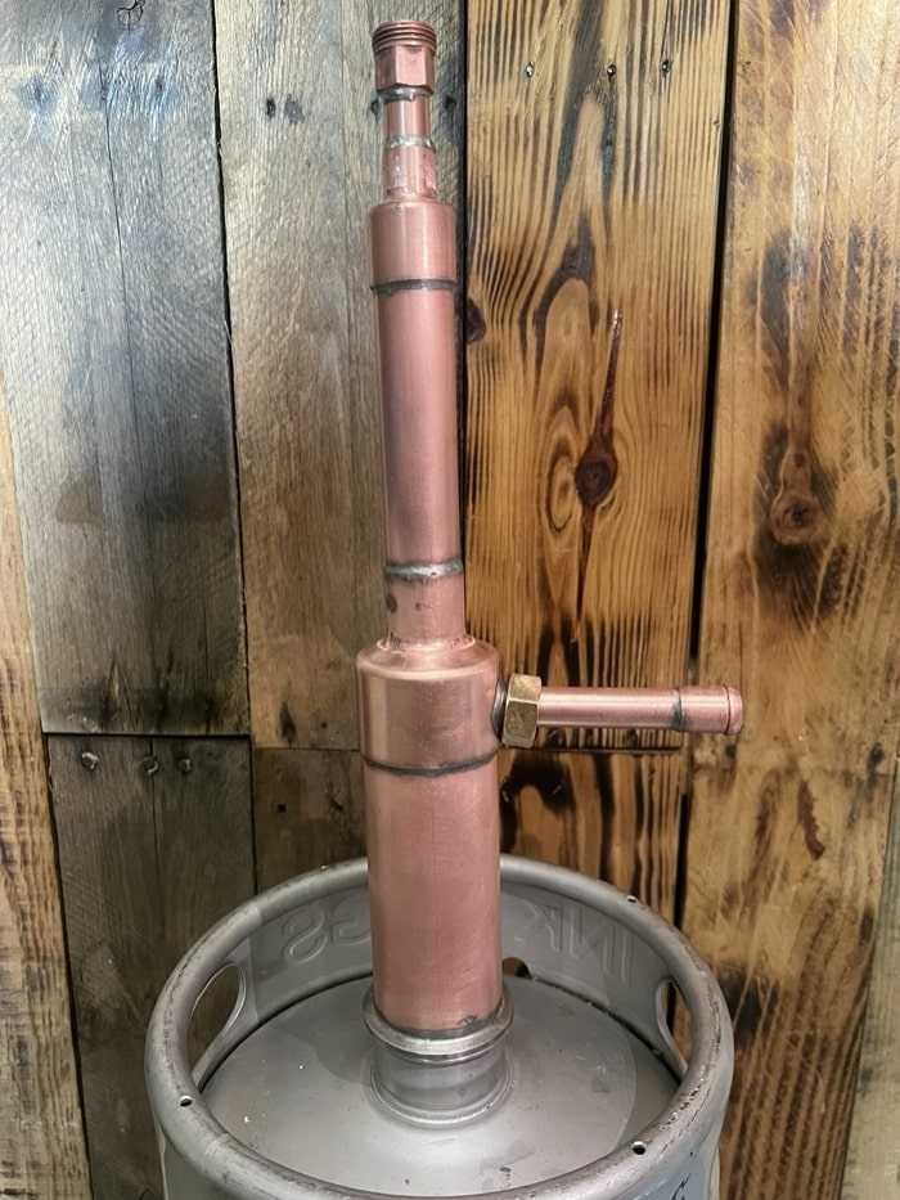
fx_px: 901
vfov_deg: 67.3
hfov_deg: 53.1
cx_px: 450
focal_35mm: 26
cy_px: 600
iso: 400
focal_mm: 5.7
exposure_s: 1/60
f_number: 1.5
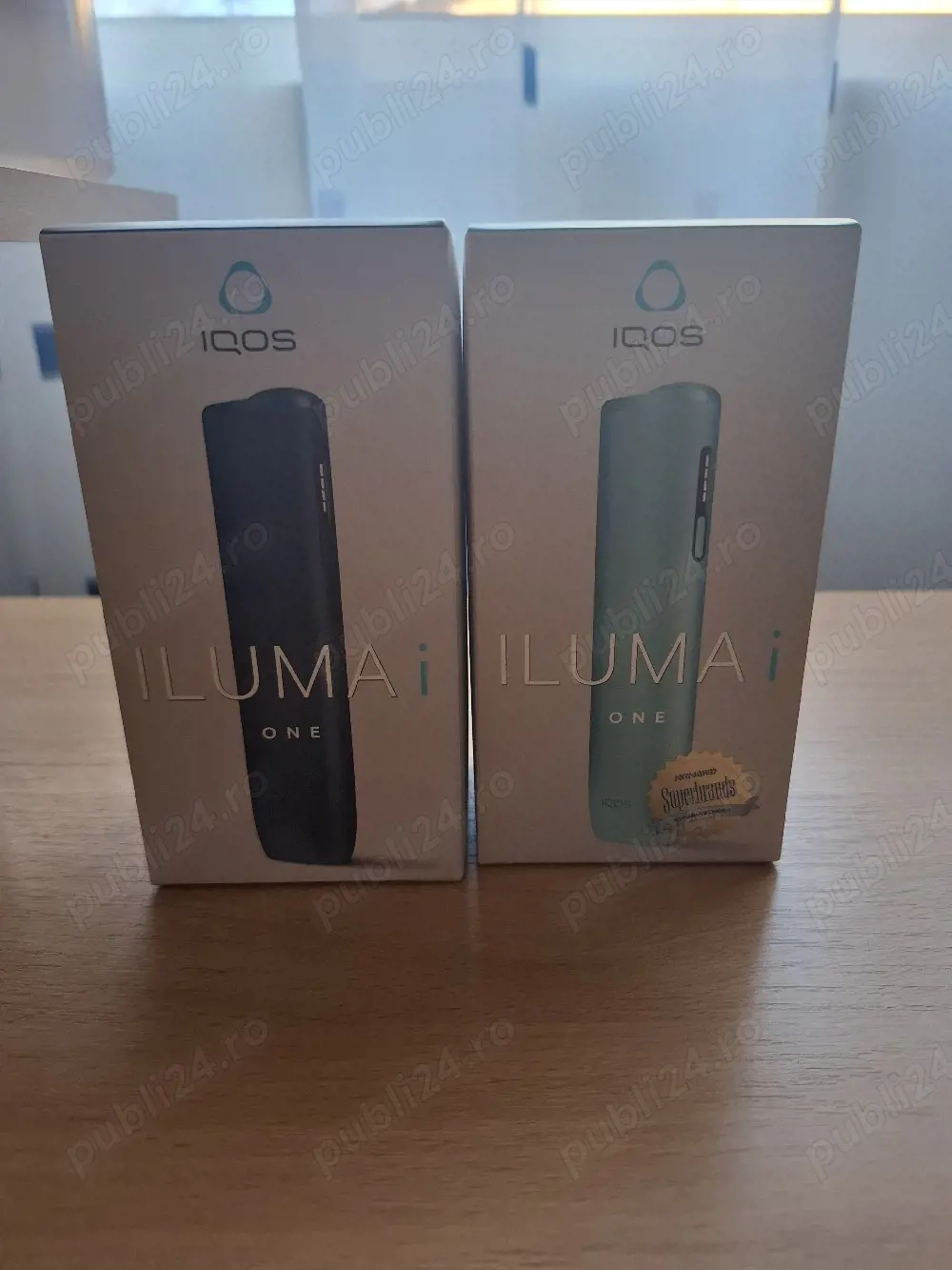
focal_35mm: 23
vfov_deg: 73.9
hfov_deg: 58.9
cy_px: 635
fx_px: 843
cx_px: 476
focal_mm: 5.54
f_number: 1.8
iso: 320
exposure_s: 1/100
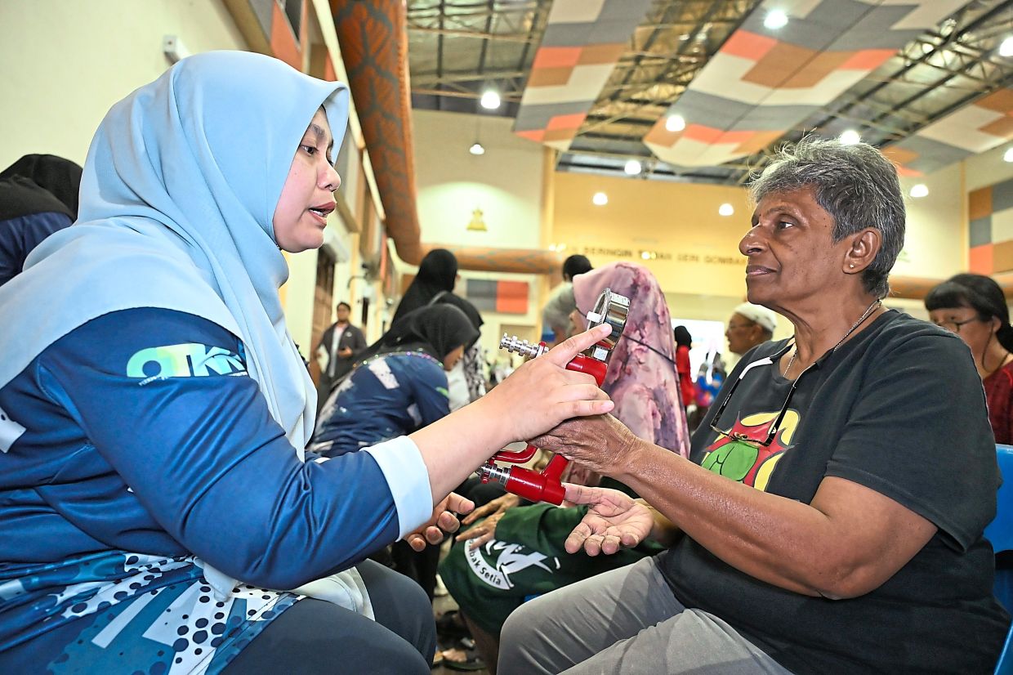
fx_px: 675
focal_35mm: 24
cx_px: 506
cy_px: 338
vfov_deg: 53.1
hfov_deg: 73.8
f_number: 4
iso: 6400
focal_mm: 24
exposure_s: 1/320
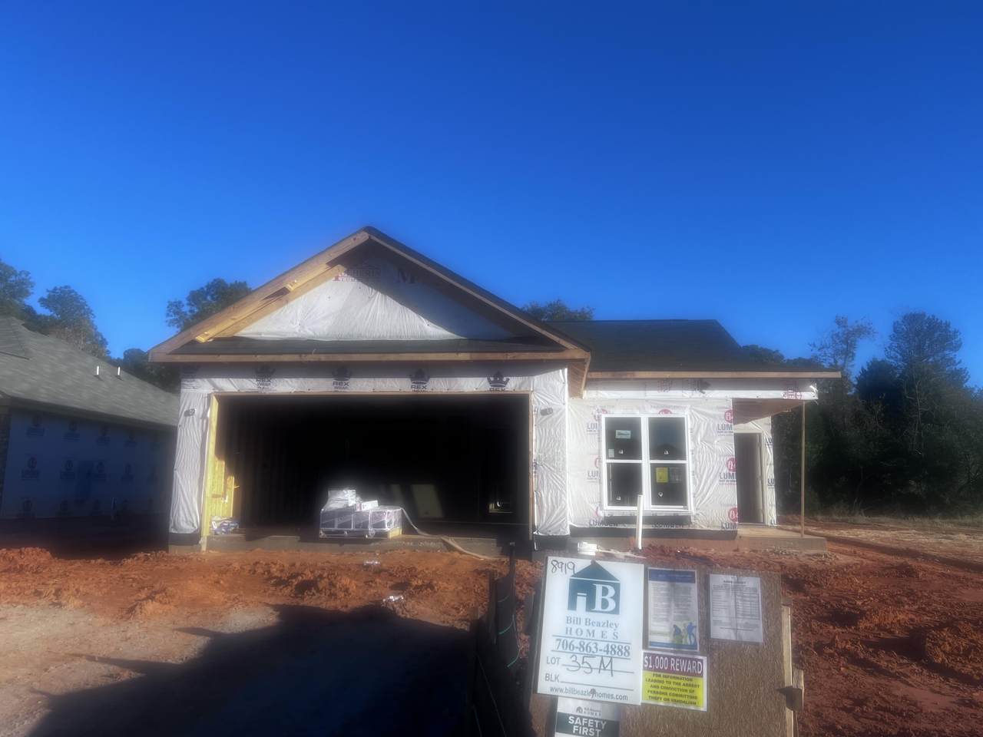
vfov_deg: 53.1
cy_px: 368
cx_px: 492
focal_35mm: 26
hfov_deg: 67.3
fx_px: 738
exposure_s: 1/2841
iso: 50
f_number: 1.5
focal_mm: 5.7
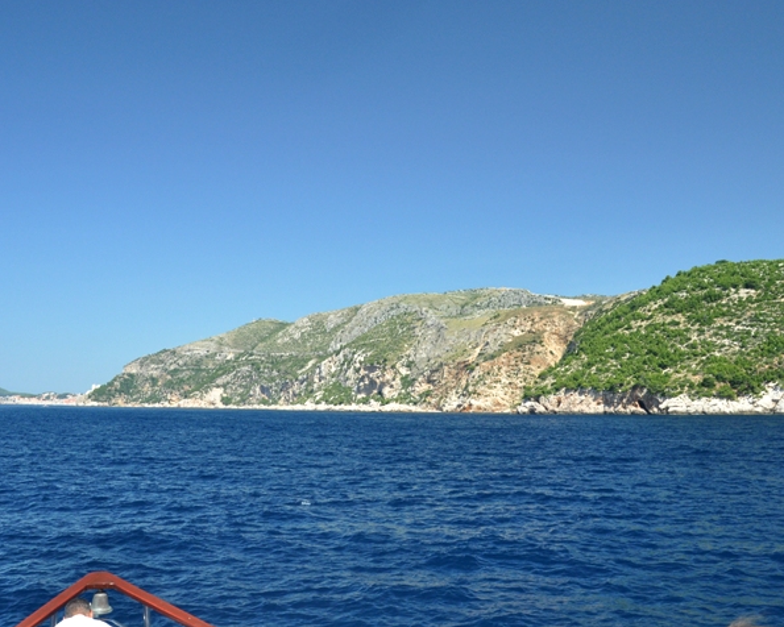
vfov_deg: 43.3
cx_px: 424
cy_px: 285
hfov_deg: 52.8
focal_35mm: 34
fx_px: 789
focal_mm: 18
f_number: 9
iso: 640
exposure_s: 1/320
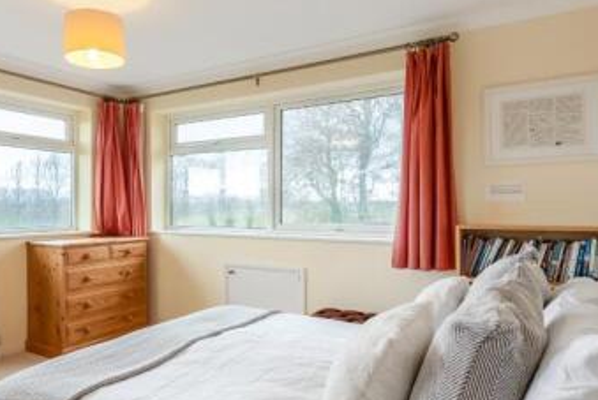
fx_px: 449
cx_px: 229
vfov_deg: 48.1
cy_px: 202
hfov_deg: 66.4
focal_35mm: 27
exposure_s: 1/20
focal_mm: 14
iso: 400
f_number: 7.1
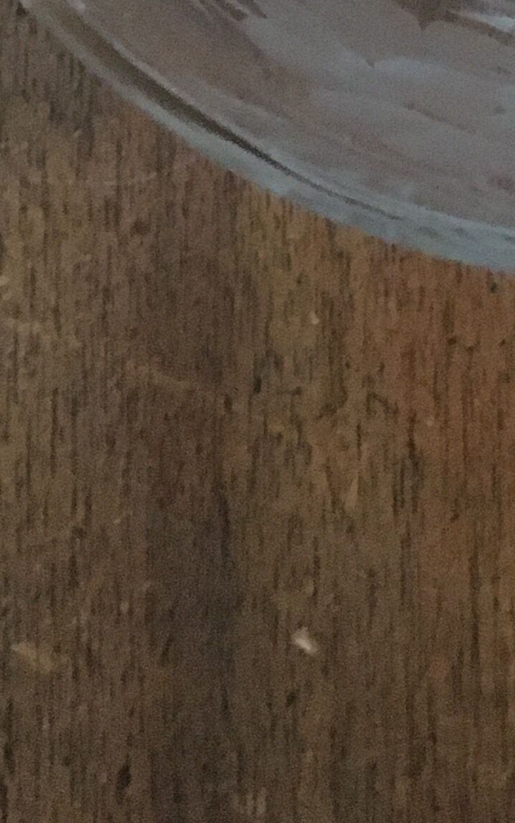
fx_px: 2402
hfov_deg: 11.9
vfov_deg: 17.0
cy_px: -518
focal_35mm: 107
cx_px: 669
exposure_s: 1/17
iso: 500
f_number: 2.2
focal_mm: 4.15
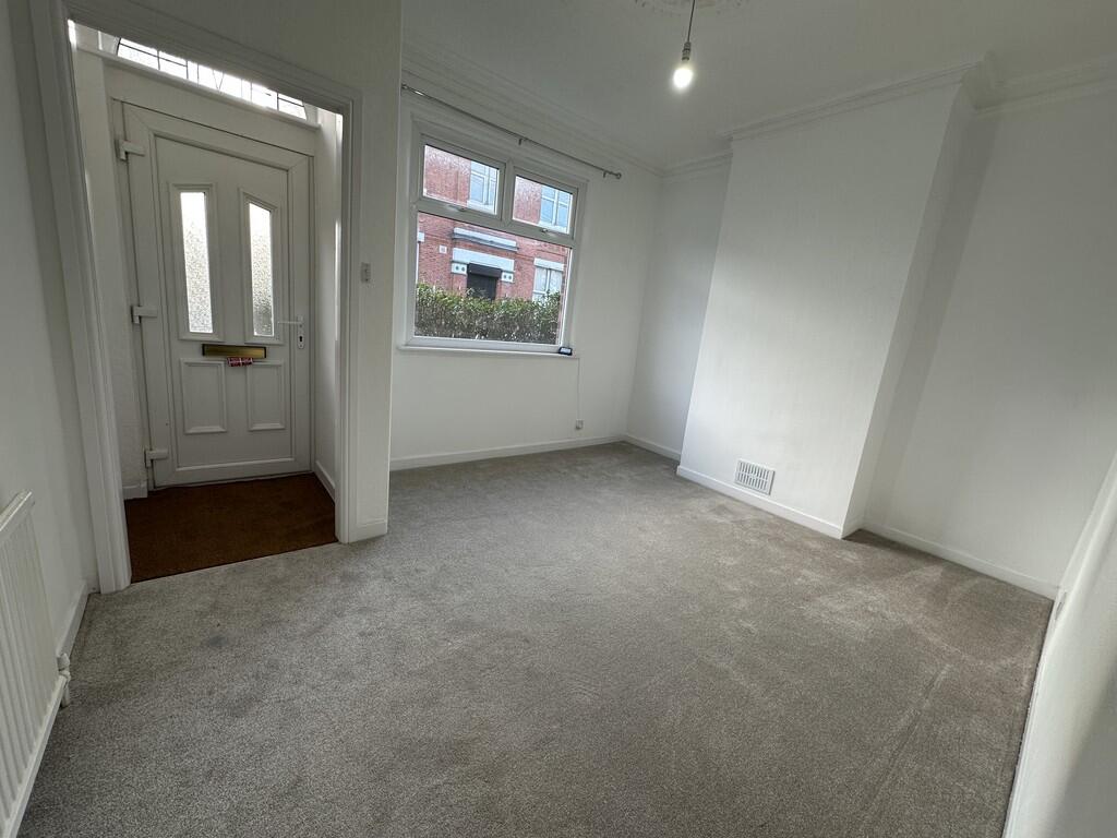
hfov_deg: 102.1
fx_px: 452
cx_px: 558
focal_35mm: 14
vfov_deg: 85.7
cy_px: 419
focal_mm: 2.22
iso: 50
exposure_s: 1/100
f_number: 2.2
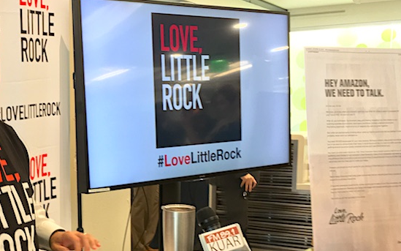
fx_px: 612
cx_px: 54
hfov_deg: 34.6
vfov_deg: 22.8
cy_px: 201
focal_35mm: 56
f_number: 2.2
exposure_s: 1/30
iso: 80
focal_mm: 4.15
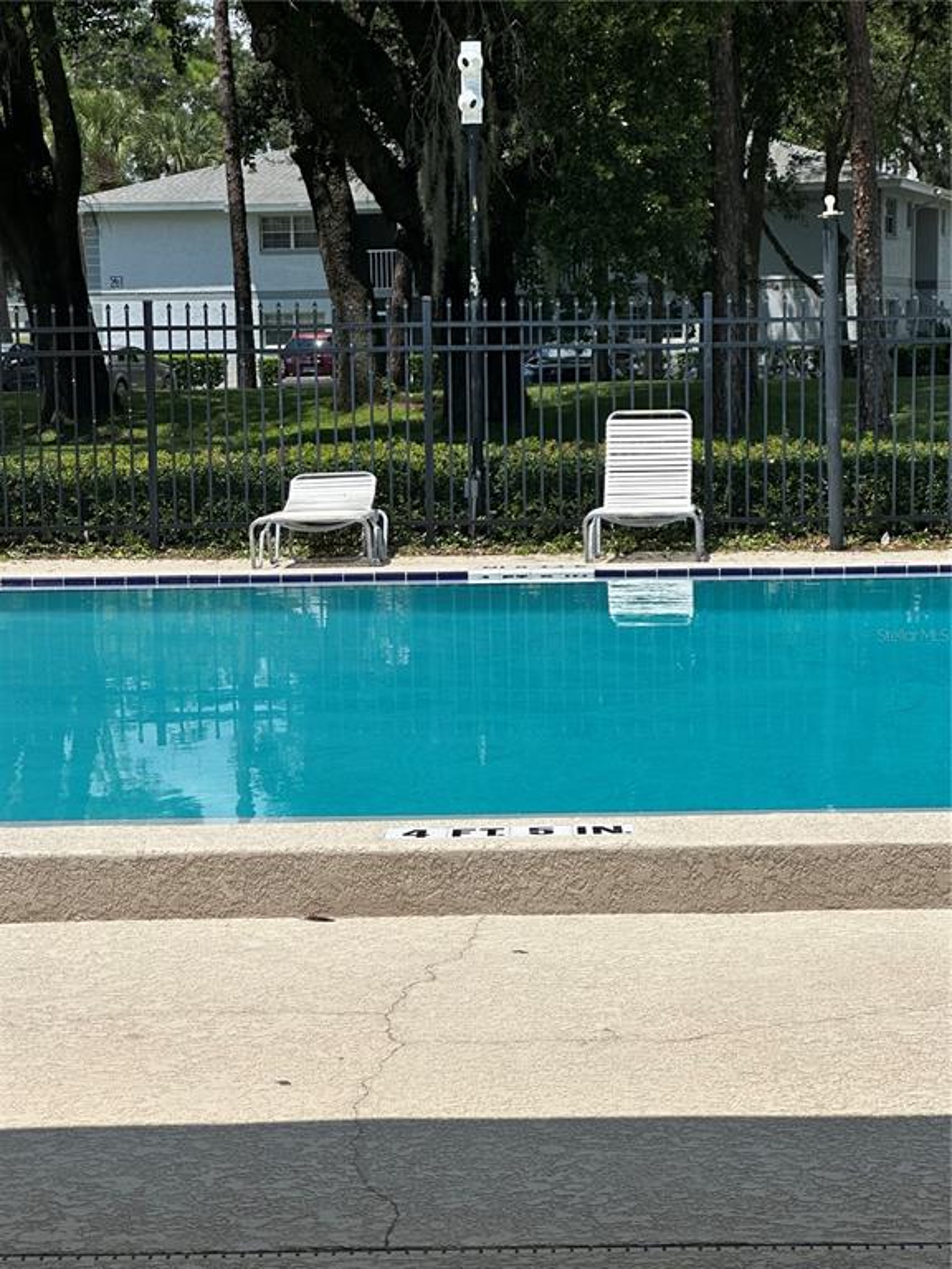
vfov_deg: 25.3
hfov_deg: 19.1
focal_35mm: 77
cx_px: 476
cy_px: 634
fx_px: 2824
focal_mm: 9
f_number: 2.8
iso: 32
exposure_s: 1/1410
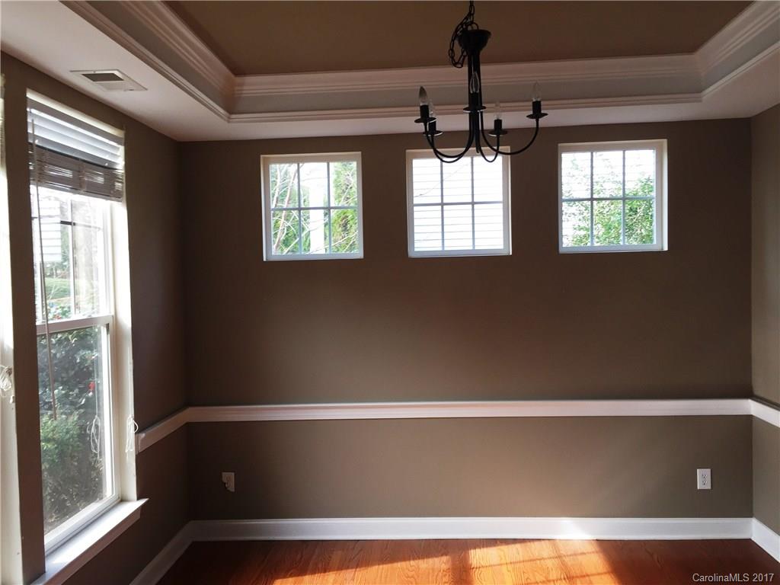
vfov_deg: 48.2
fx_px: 653
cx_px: 390
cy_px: 292
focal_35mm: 29
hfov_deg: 61.7
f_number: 2.2
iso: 50
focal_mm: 4.15
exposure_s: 1/100
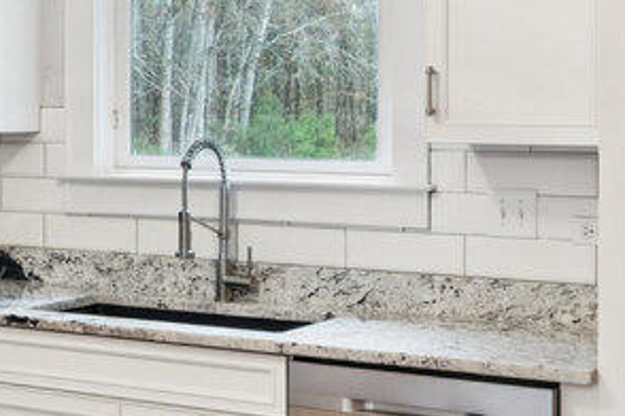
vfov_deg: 15.6
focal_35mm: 87
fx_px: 1510
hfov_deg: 22.4
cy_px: 90
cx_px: -11
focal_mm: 16
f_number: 8
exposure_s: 1/8
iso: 400
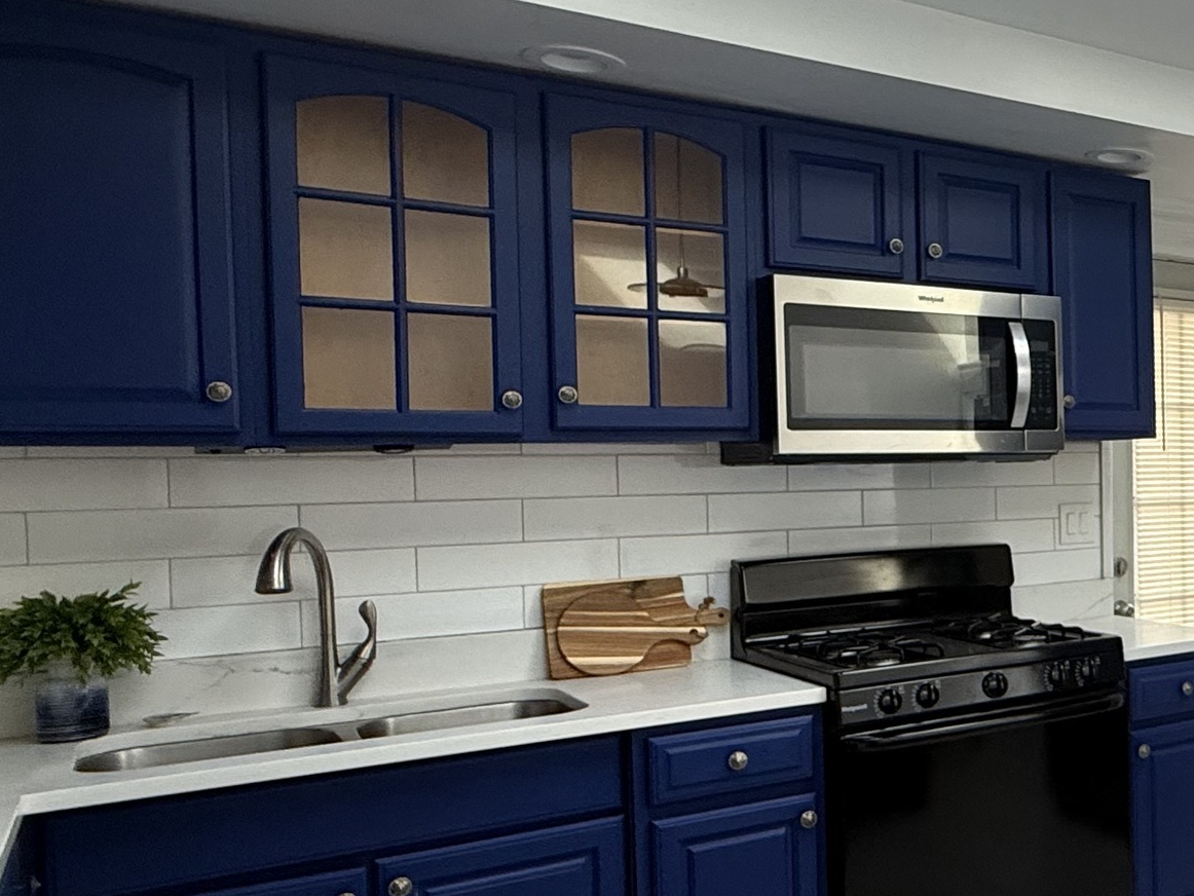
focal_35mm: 37
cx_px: 1301
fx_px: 1276
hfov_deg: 40.8
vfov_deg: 38.6
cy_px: 497
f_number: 2.2
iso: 160
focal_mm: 2.22
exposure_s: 1/99
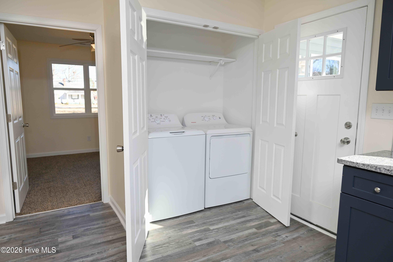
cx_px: 196
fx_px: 262
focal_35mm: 24
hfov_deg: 73.7
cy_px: 131
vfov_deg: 53.1
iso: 200
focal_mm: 24
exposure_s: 1/125
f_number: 5.6
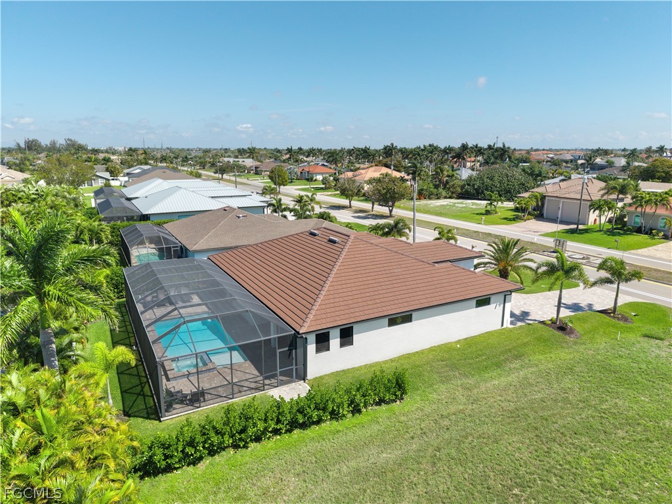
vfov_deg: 56.8
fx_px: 466
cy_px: 252
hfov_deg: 71.6
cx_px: 336
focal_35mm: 24
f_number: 1.8
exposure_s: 1/500
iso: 100
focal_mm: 8.67
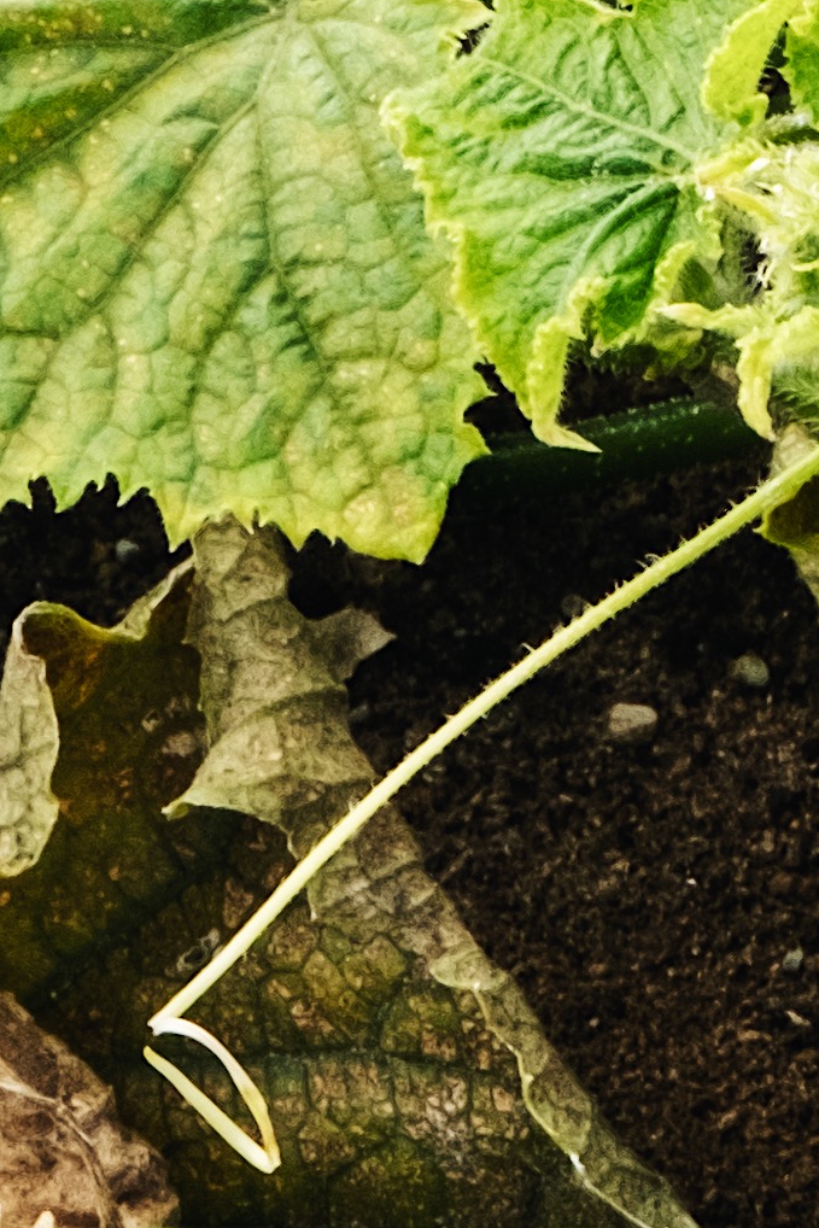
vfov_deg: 4.6
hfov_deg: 3.0
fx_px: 15282
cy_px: 900
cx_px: 2531
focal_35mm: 448
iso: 200
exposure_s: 1/60
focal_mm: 39.6
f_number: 11
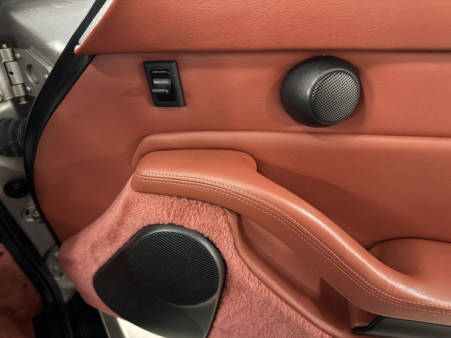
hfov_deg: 71.6
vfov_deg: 56.8
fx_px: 313
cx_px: 226
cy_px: 169
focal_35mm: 24
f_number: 1.78
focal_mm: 6.76
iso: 1000
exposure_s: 1/17
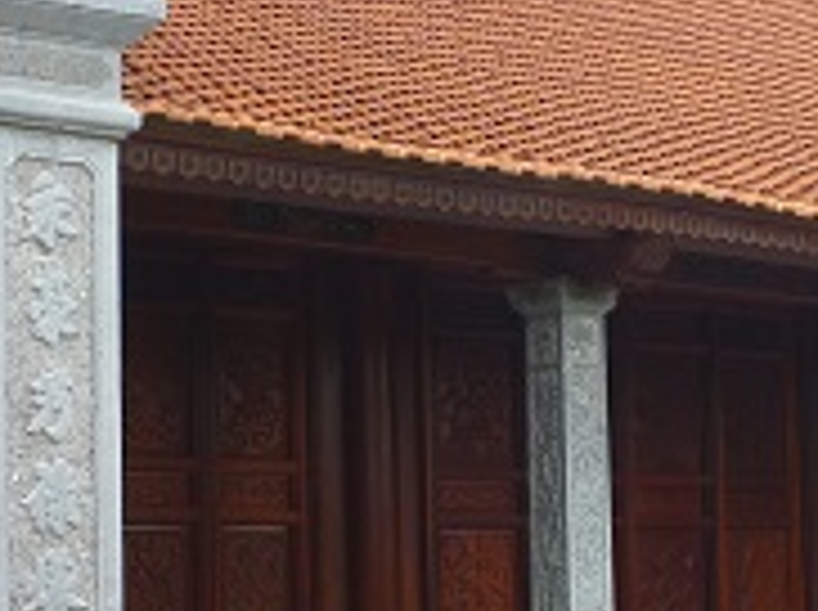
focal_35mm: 99
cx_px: 728
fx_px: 2336
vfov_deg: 14.9
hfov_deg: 19.5
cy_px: 425
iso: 80
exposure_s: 1/200
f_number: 2.9
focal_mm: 5.9
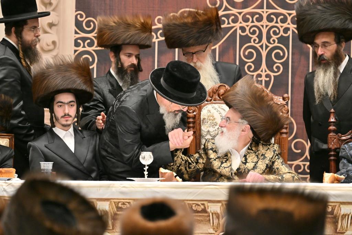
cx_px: 176
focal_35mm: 300
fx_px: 2932
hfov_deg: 6.9
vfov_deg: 4.6
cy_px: 118
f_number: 2.8
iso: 400
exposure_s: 1/400
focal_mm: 200
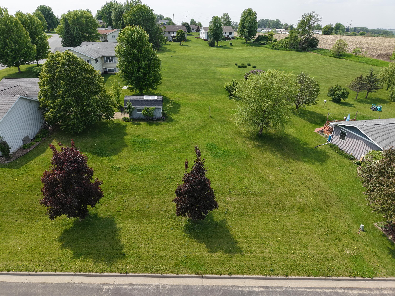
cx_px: 198
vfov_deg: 56.8
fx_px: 274
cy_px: 148
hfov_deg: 71.6
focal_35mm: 24
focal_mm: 8.67
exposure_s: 1/3000
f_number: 1.8
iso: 190
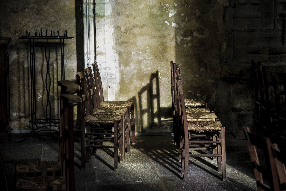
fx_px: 953
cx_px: 143
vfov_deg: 11.4
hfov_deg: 17.1
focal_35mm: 120
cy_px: 96
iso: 500
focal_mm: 80
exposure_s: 1/25
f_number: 4
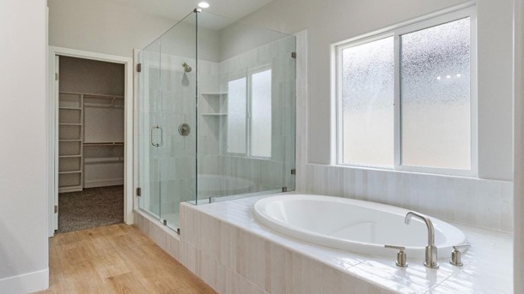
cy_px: 136
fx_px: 306
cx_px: 259
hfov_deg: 81.2
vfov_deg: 51.4
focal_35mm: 22
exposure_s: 1/80
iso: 400
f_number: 5.6
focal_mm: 20
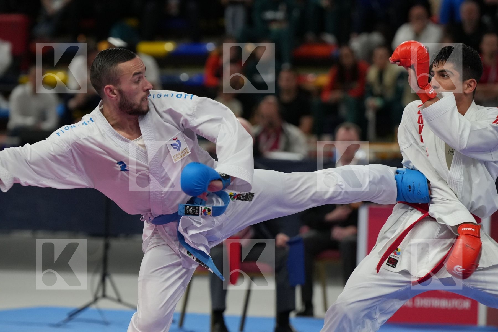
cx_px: 249
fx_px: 3168
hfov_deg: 9.0
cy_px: 166
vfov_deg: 6.0
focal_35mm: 229
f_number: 3.2
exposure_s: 1/1000
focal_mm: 153
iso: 2000
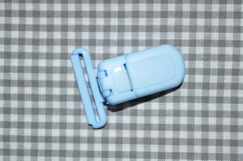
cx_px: 122
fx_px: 465
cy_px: 80
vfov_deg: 19.7
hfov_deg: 29.3
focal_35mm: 69
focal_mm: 46
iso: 200
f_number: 5
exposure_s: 1/60
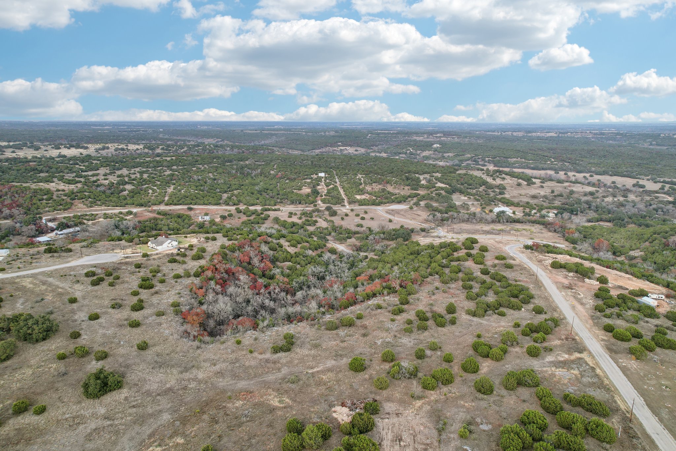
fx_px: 413
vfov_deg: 57.2
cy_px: 226
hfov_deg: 78.6
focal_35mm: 22
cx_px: 338
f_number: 2.8
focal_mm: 8.4
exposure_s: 1/80
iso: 110
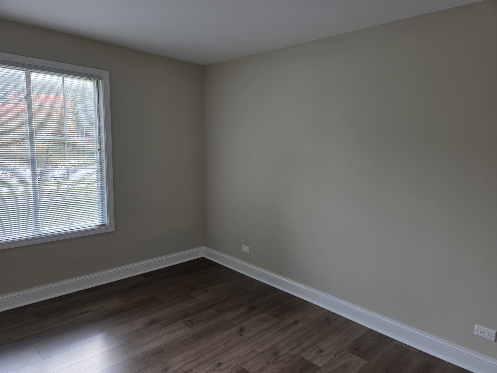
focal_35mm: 23
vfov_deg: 58.9
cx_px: 248
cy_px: 186
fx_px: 330
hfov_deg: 73.9
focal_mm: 6.3
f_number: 1.7
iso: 64
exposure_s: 1/180
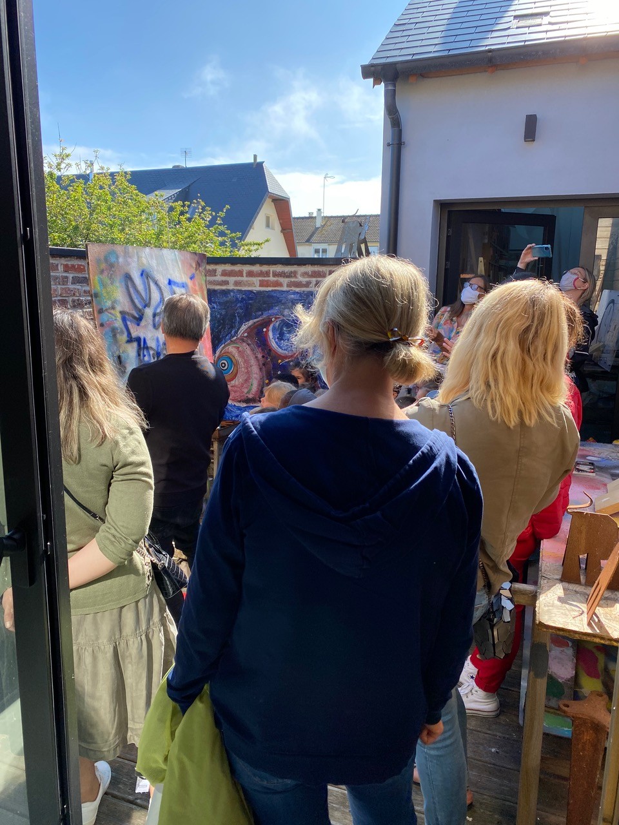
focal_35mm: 26
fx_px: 620
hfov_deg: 53.1
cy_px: 412
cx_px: 310
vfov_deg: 67.3
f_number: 1.8
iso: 32
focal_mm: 4.25
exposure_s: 1/1034
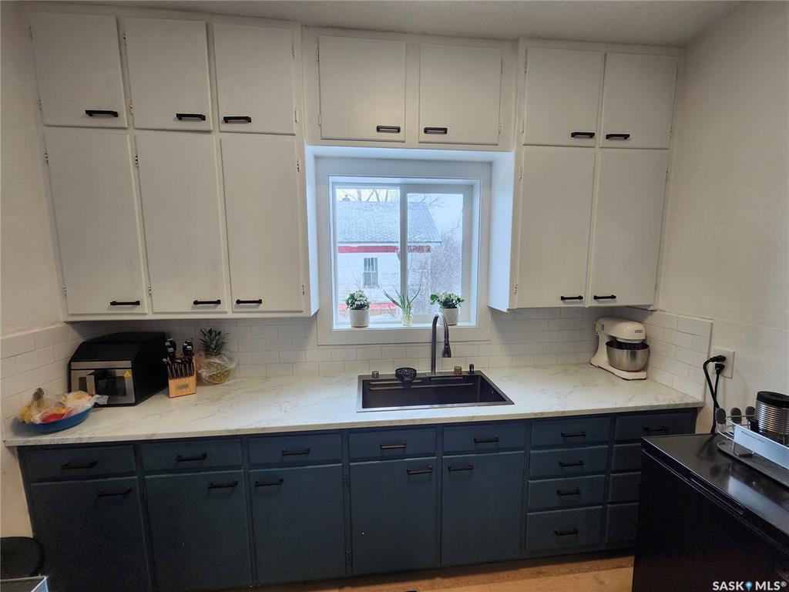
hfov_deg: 106.2
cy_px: 296
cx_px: 394
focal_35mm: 13
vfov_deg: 89.9
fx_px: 296
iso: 50
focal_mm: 1.74
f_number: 2.2
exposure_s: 1/60
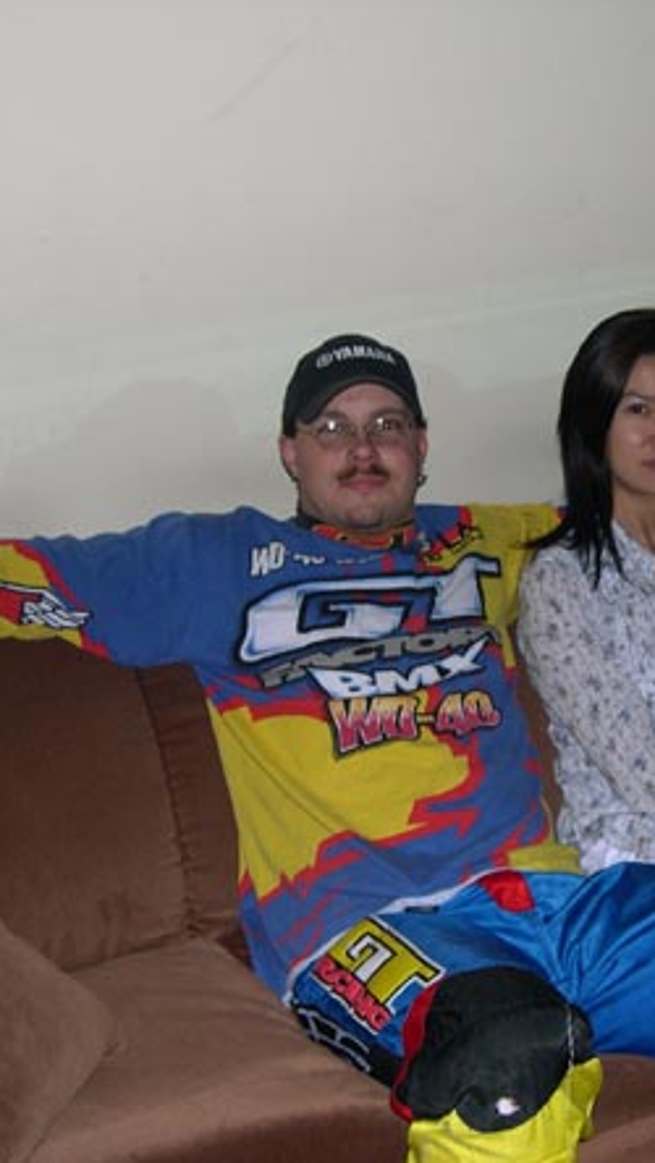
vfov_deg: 37.2
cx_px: 485
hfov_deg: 21.3
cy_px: 584
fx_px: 1728
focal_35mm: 56
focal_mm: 8
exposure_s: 1/60
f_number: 2.8
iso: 100
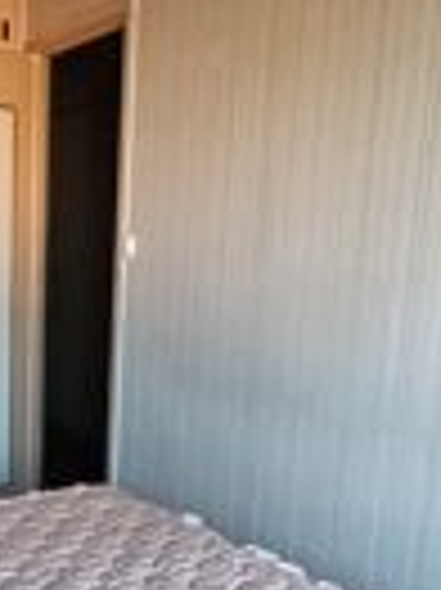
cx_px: -27
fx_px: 834
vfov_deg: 38.3
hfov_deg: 27.5
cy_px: 417
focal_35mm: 49
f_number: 2.2
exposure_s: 1/50
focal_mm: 1.65
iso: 322
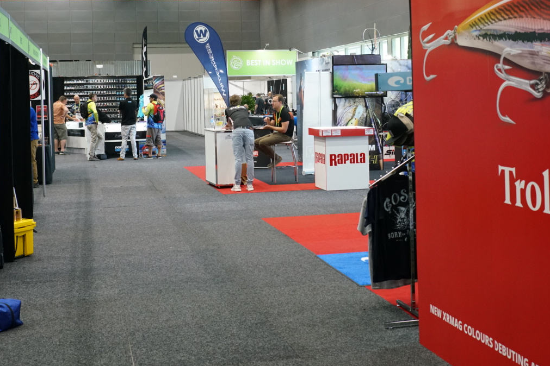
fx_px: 855
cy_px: 92
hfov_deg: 35.6
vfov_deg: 23.9
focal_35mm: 56
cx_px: 295
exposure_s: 1/160
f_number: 5
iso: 2500
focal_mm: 35
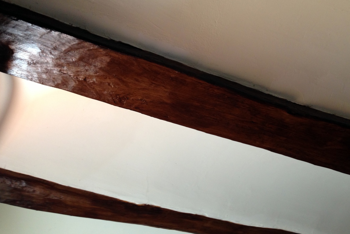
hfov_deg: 54.4
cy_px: 112
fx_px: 340
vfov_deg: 37.9
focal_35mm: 35
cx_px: 177
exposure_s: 1/20
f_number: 2.4
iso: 100
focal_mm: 4.13
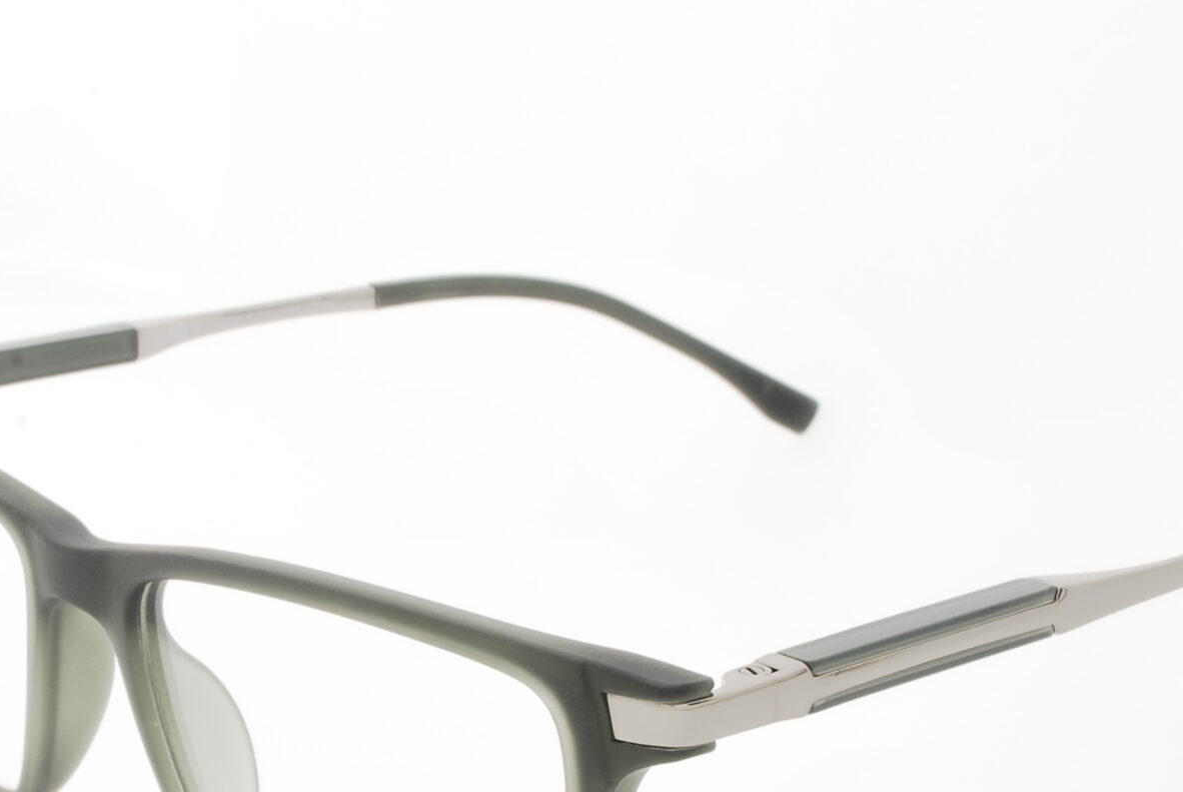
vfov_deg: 15.0
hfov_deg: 22.2
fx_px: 2994
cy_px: 641
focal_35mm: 91
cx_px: 318
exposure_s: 1/13
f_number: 20
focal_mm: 28
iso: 100
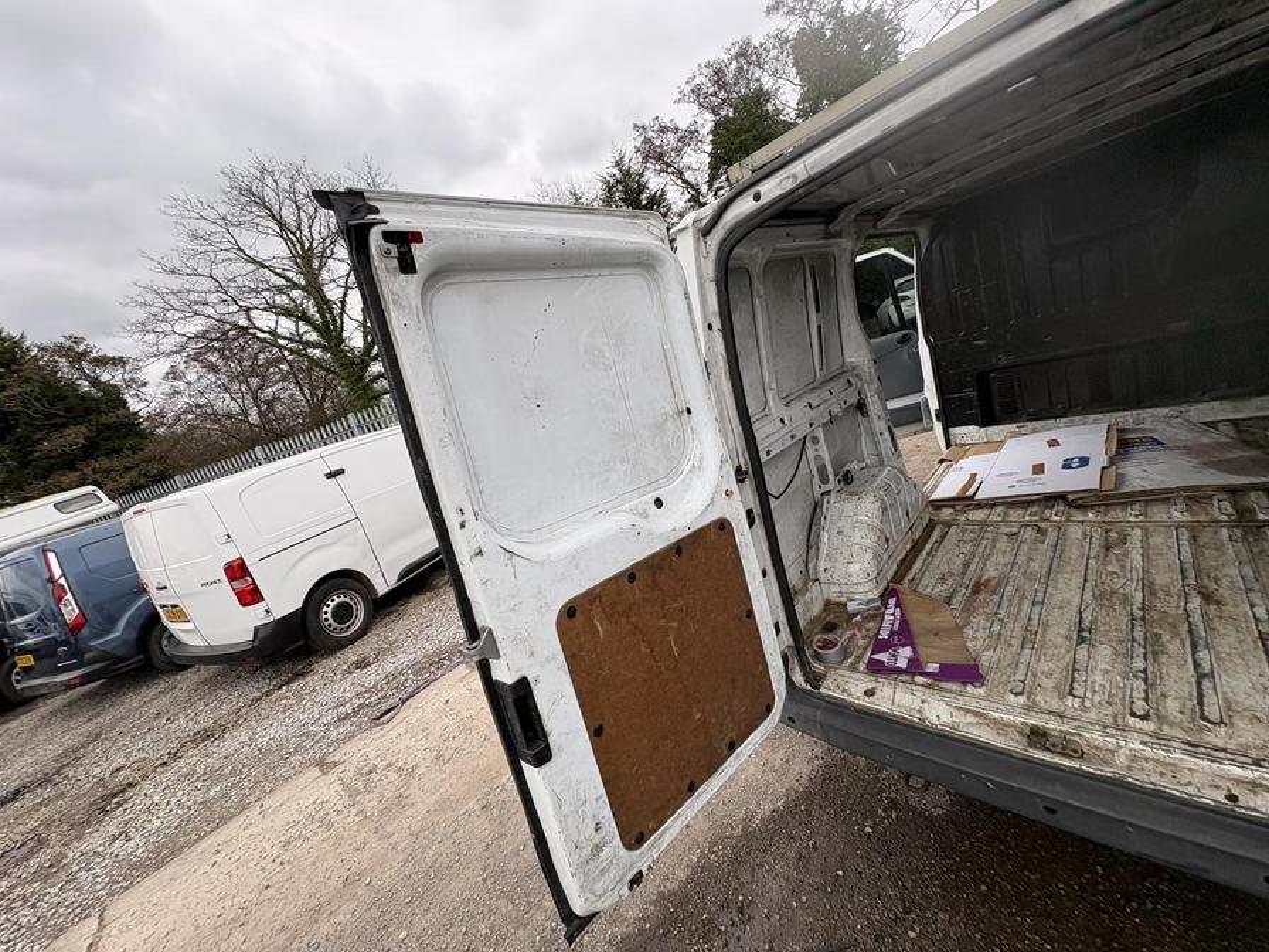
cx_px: 634
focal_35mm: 14
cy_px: 476
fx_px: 513
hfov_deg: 102.1
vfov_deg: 85.7
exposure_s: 1/371
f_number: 2.2
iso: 40
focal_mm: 2.22
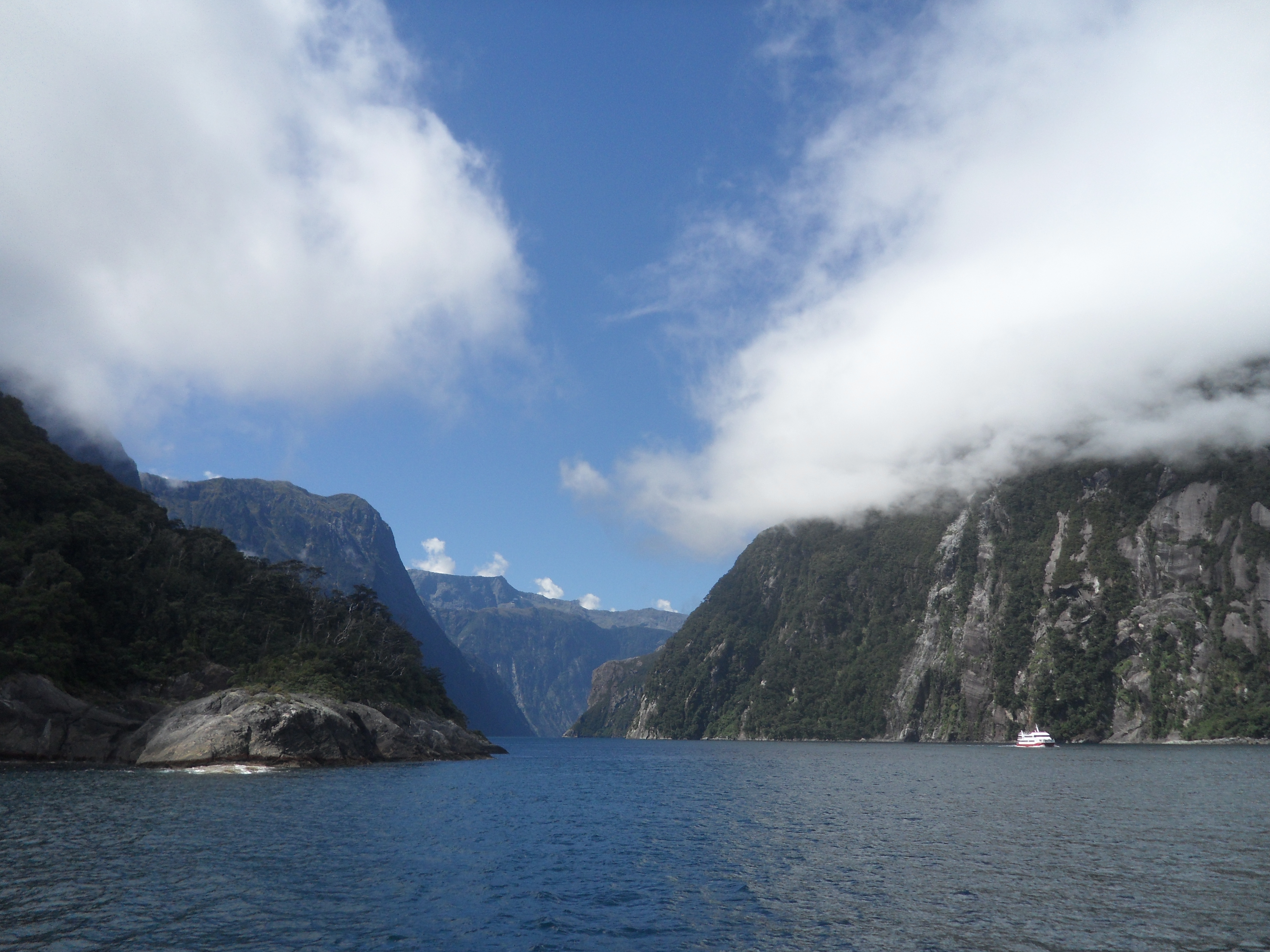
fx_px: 991
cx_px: 635
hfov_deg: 65.3
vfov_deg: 51.4
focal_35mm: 27
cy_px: 476
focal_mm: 4.9
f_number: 9.1
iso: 80
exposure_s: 1/180
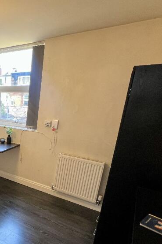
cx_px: -14
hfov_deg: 41.4
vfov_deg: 70.3
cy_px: 153
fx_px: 169
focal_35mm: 25
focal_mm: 1.57
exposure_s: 1/100
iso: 160
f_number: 1.8
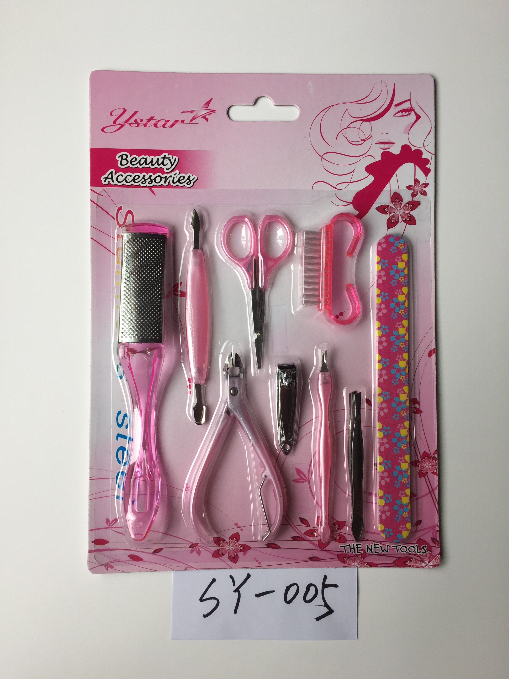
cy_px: 340
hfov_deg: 48.2
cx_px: 254
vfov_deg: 61.7
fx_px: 569
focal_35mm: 29
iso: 32
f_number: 2.2
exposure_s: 1/104
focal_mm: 4.15
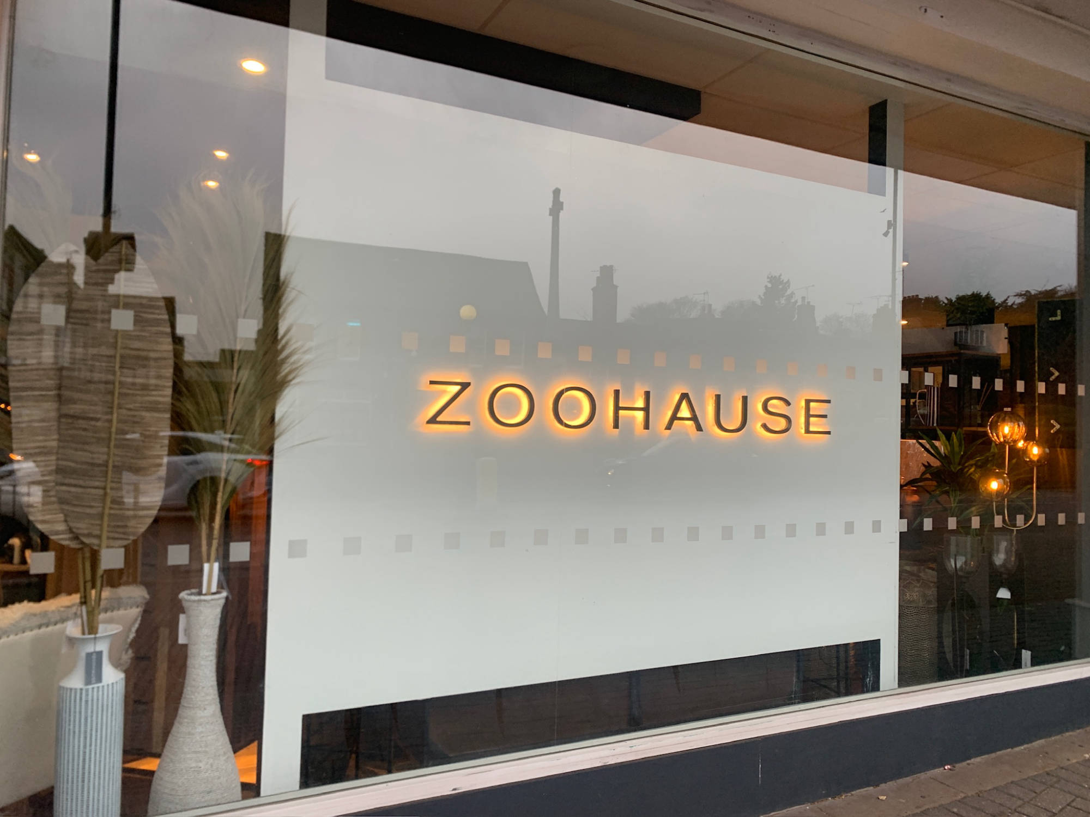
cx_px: 545
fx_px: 819
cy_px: 408
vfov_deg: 53.1
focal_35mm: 26
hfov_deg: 67.3
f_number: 1.8
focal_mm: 4.25
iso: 80
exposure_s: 1/121
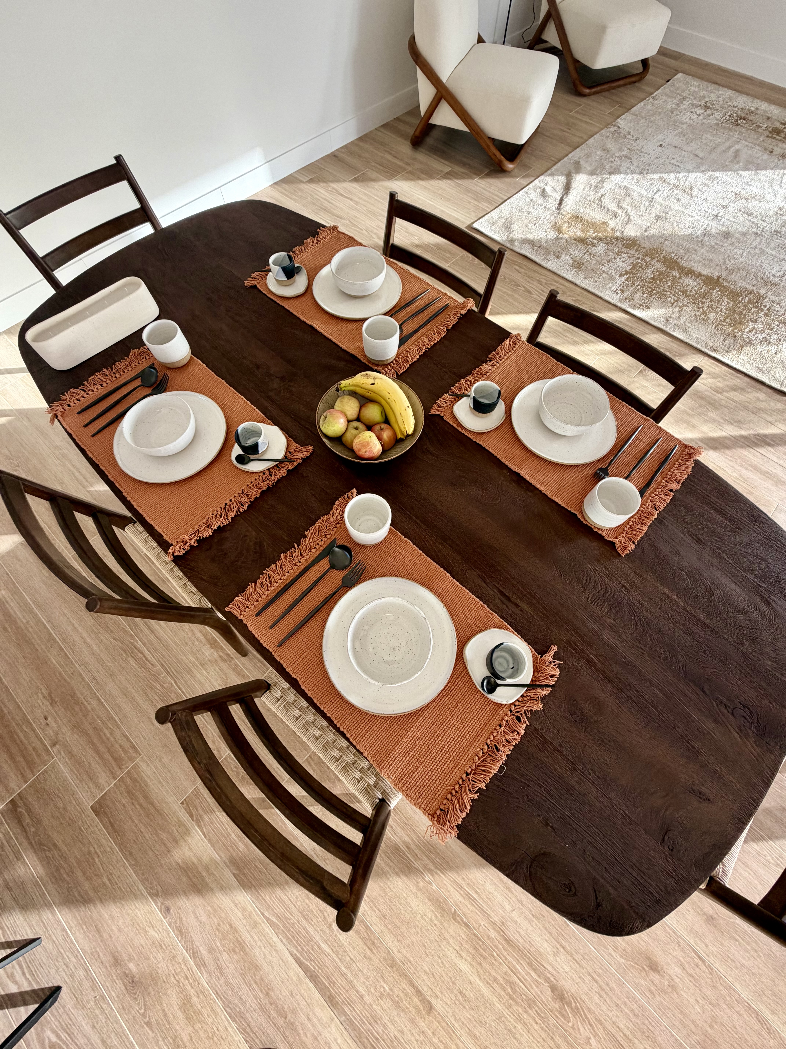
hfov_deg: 85.7
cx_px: 393
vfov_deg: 102.1
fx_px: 424
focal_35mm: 14
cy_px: 524
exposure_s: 1/121
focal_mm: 2.22
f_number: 2.2
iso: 64
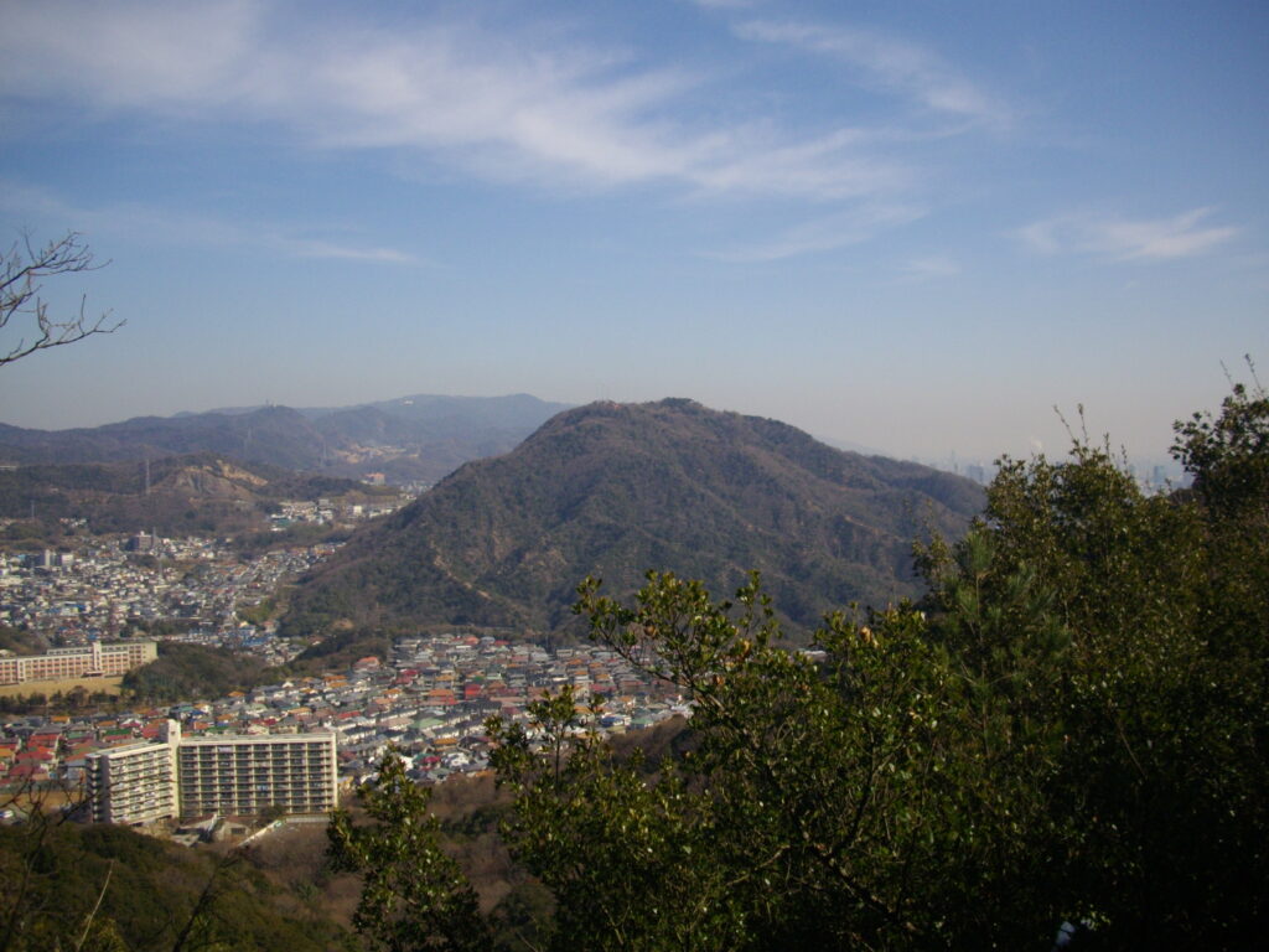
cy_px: 476
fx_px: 1356
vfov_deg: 38.7
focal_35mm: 37
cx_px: 634
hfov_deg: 50.1
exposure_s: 1/500
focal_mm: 6.2
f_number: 5.6
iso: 100
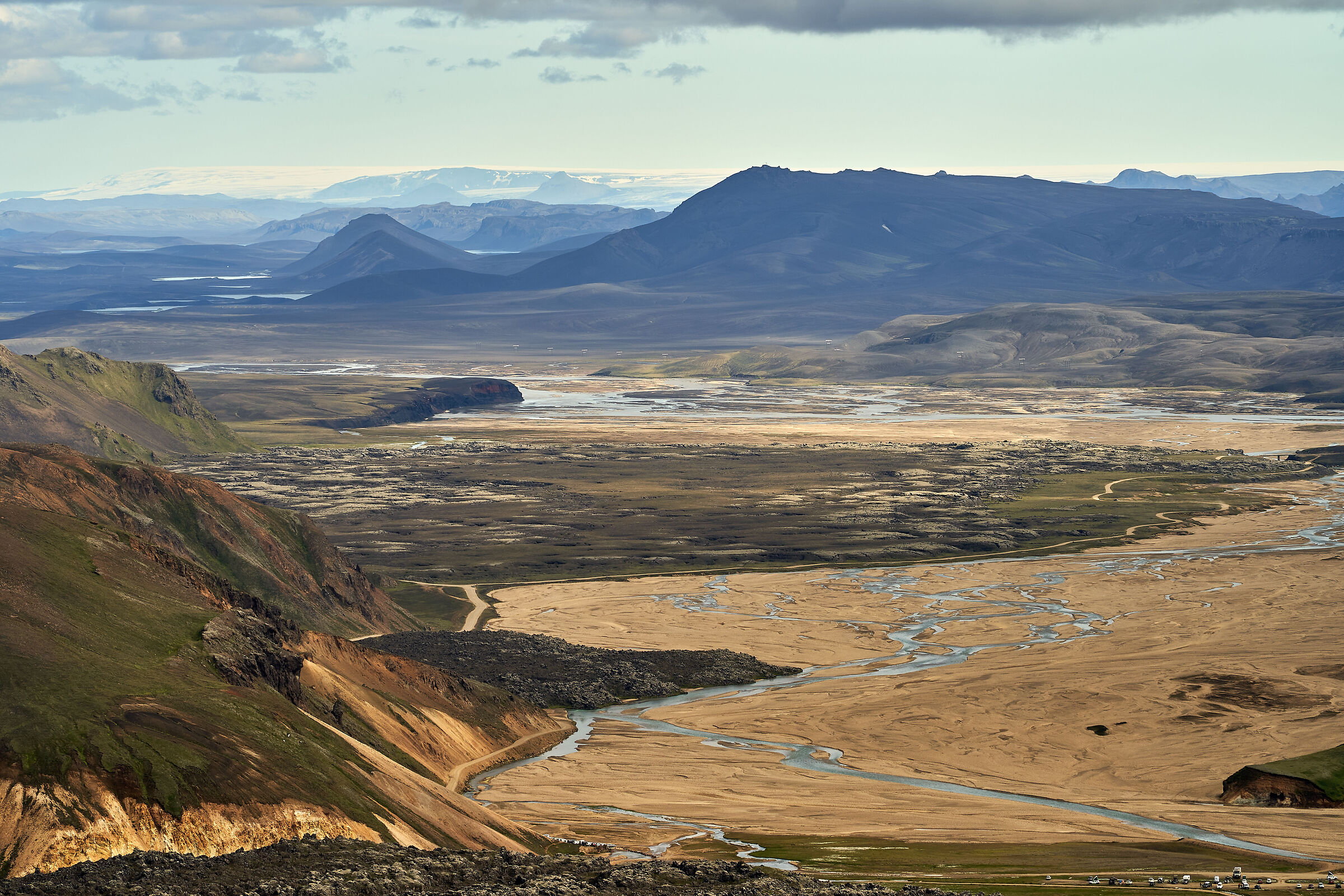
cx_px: 672
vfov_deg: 10.1
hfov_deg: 15.1
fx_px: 5077
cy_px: 448
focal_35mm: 136
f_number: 11
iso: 160
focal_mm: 136
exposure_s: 1/160
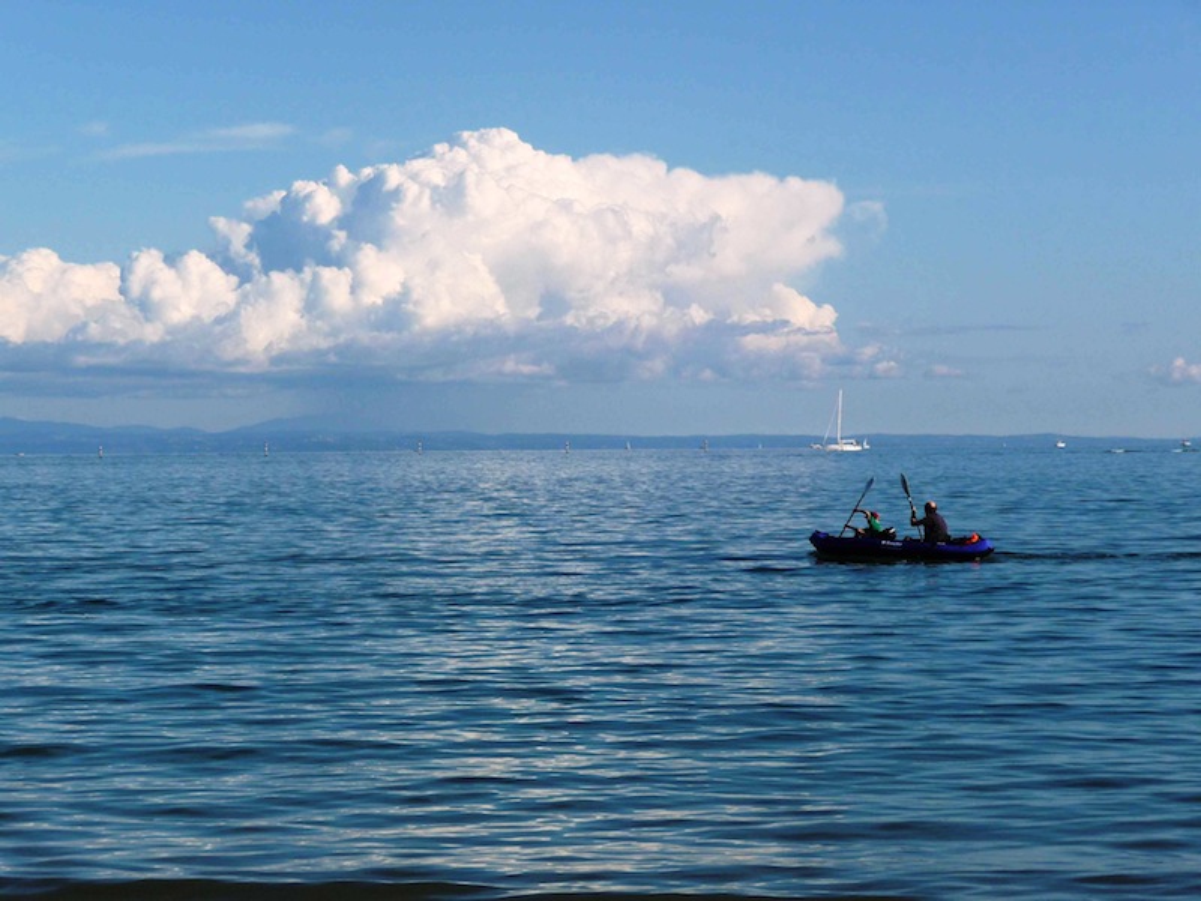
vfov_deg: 12.5
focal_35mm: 119
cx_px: 600
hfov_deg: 16.6
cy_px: 450
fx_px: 4129
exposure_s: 1/1000
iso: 100
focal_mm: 20.3
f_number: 4.7
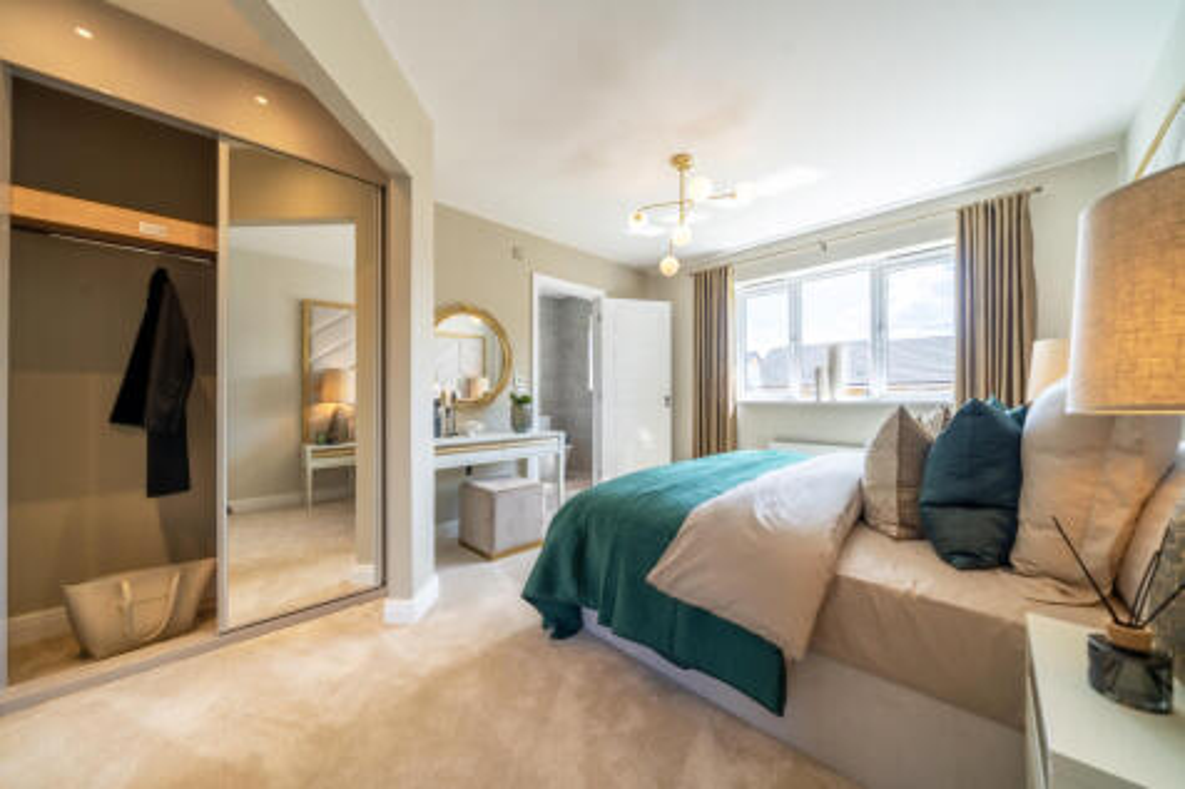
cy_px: 394
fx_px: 395
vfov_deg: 90.0
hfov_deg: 112.6
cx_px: 592
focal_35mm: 12
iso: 320
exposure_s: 1/5000
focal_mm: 12
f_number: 6.3
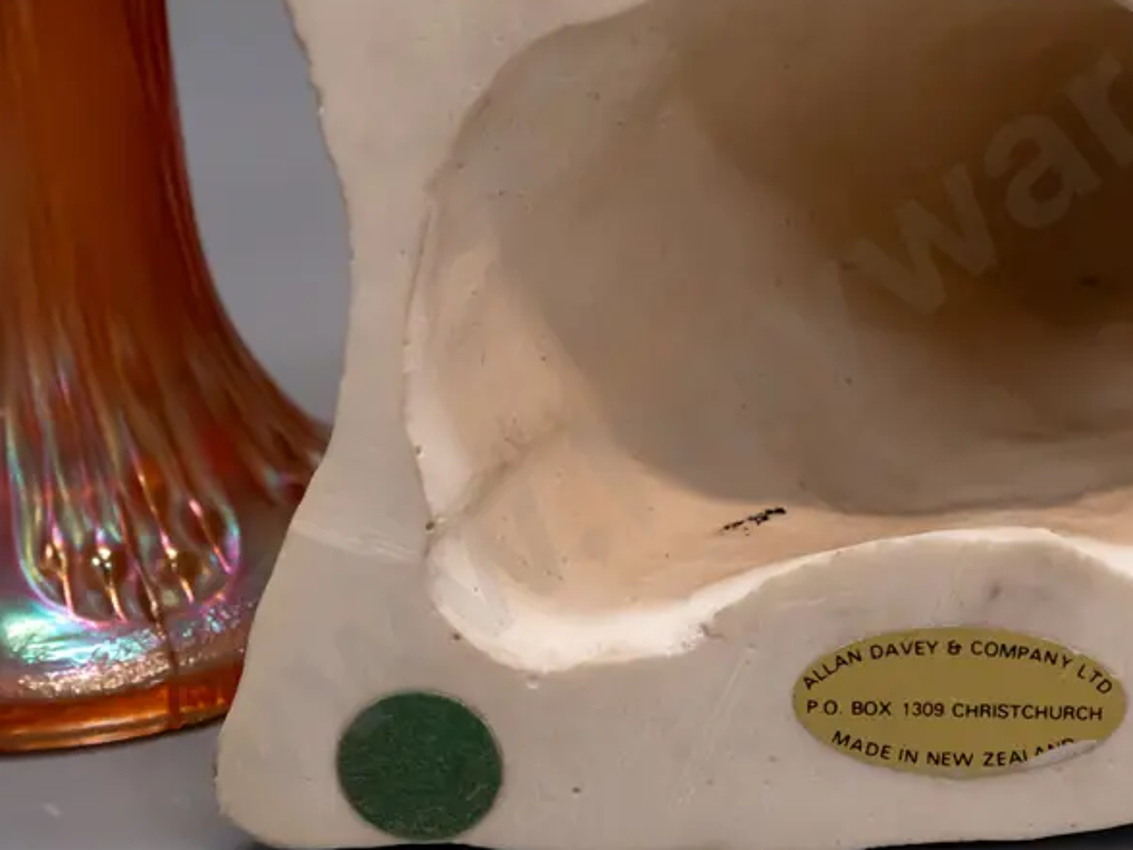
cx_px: 965
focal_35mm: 101
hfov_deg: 19.2
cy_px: 220
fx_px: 3306
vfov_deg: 14.6
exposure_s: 1/250
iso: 3200
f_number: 5.6
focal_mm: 29
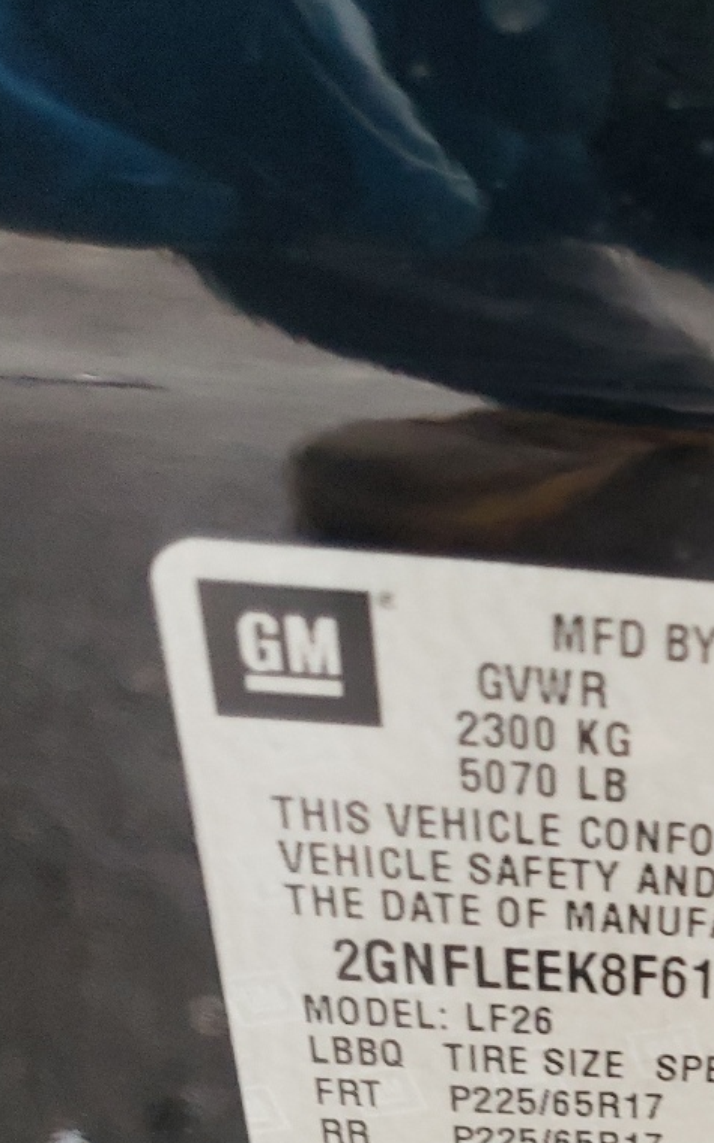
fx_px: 1806
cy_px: 889
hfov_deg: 18.8
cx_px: 1165
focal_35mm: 58
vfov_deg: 34.2
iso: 292
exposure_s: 1/40
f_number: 1.5
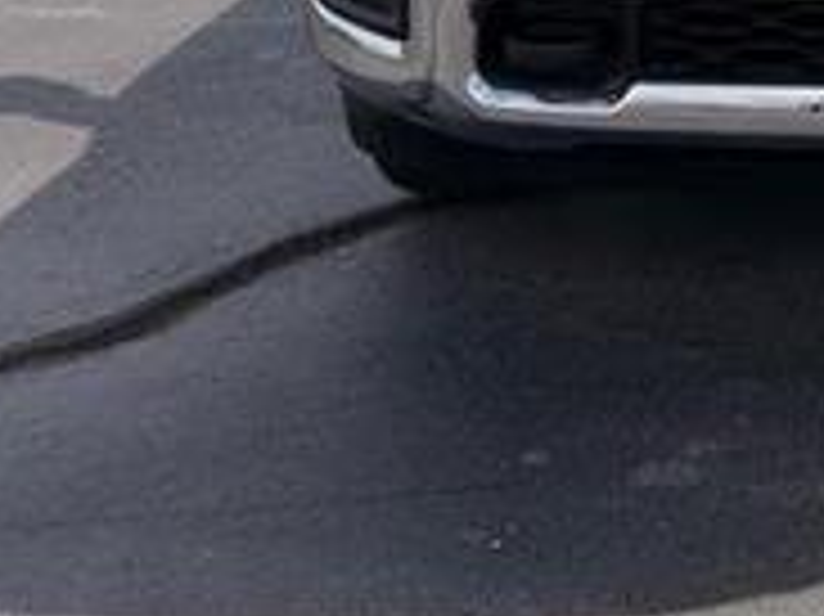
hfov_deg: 26.6
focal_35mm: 66
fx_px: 1570
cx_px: 950
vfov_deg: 20.4
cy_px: -175
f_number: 1.78
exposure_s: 1/5714
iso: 80
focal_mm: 6.76
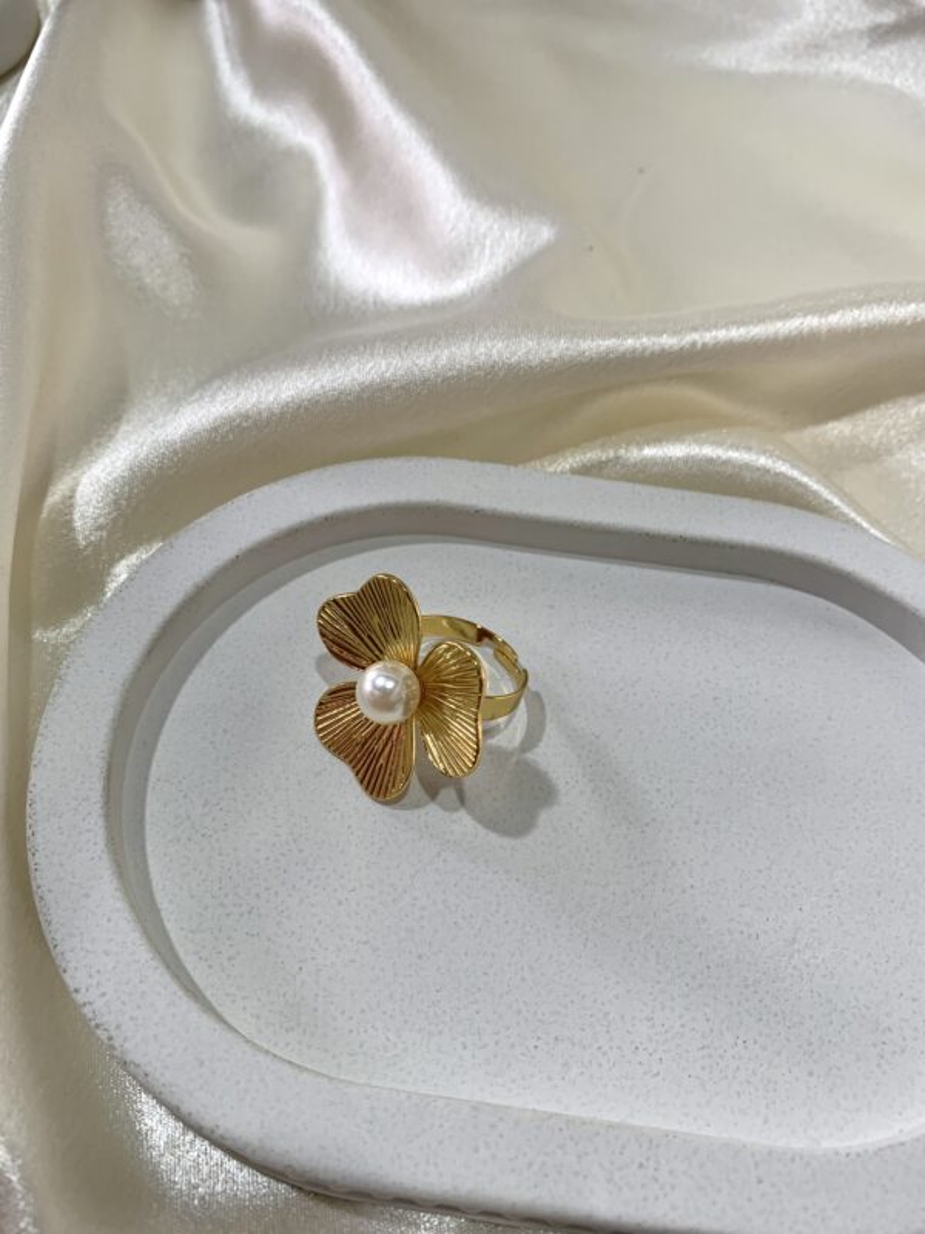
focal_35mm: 26
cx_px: 462
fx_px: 926
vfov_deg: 67.3
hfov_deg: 53.1
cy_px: 617
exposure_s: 1/100
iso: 80
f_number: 1.8
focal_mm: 4.25
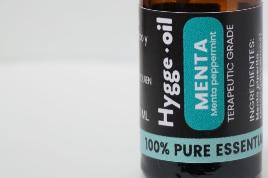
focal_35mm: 181
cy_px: -16
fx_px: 1347
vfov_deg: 7.5
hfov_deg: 11.3
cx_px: 197
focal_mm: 44
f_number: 5.6
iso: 3200
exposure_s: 1/80
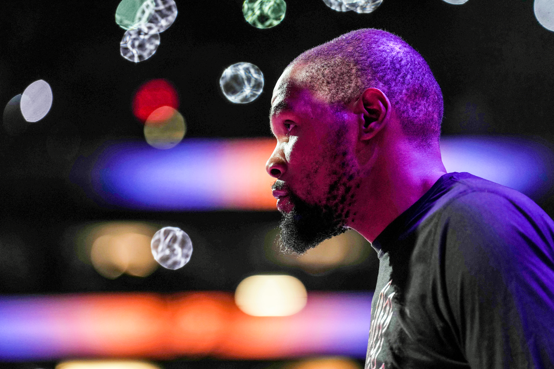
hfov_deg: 10.8
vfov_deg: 7.2
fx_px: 2939
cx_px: 277
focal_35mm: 191
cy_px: 184
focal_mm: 191
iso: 2500
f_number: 3.2
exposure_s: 1/320
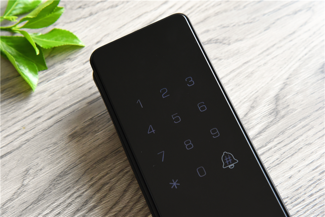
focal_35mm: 120
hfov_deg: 17.1
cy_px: 108
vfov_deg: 11.4
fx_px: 1083
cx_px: 162
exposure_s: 1/125
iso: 3200
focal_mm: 120
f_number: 9
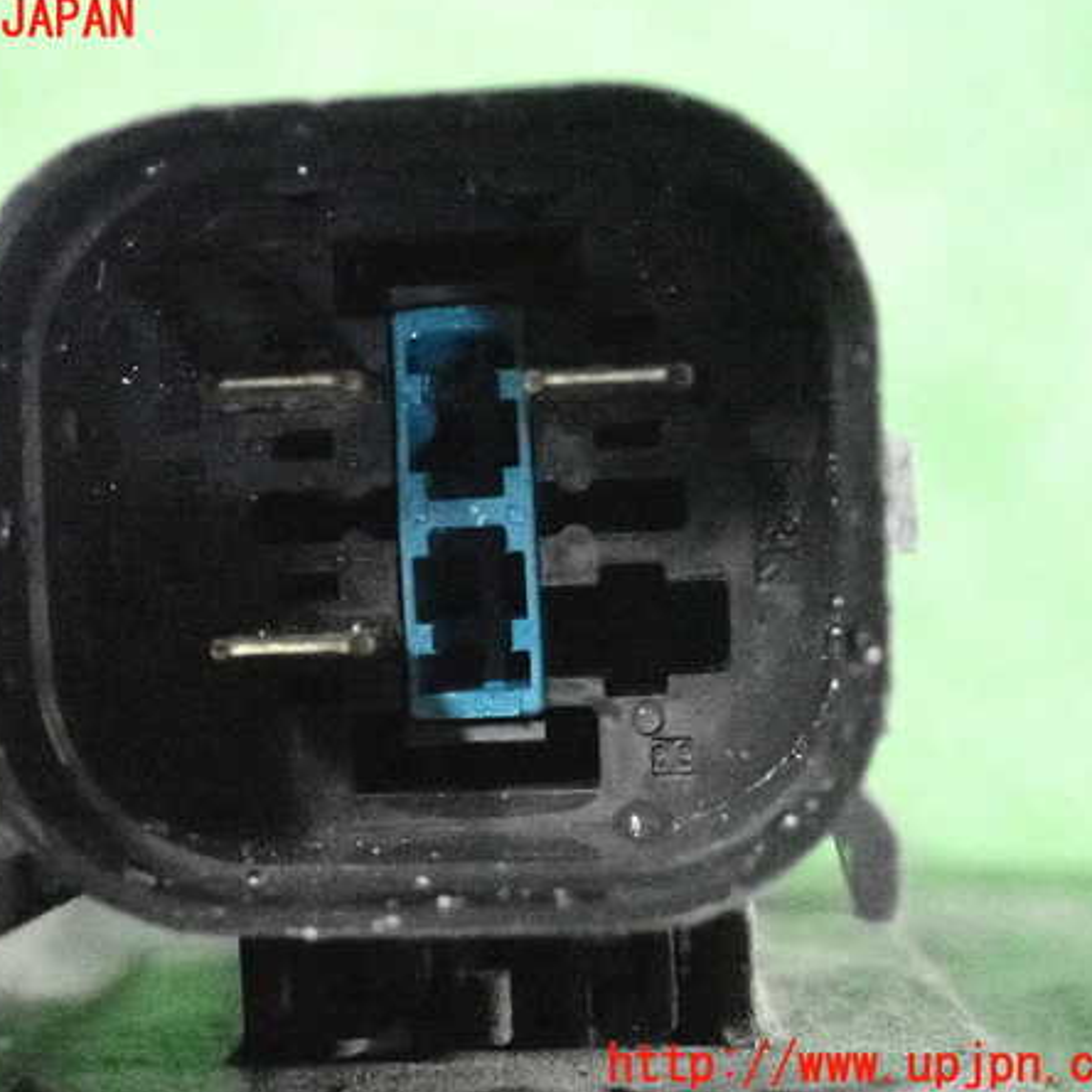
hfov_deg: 23.3
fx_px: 2641
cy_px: 544
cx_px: 425
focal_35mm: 74
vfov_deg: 23.4
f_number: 3.6
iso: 12800
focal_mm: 11.09
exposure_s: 1/100
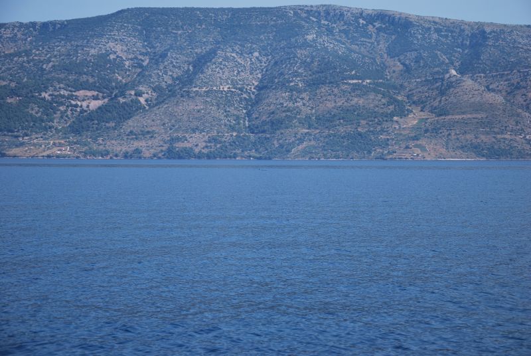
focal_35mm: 93
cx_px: 266
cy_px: 178
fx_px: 1374
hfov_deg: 21.9
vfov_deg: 14.8
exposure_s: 1/500
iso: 100
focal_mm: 62
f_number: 5.6
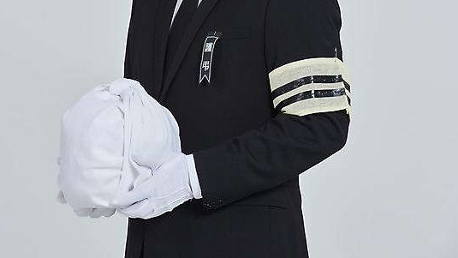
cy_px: 101
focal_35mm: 223
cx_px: 213
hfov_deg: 9.7
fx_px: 2708
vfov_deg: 5.4
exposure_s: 1/125
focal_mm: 190
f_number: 11
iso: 100
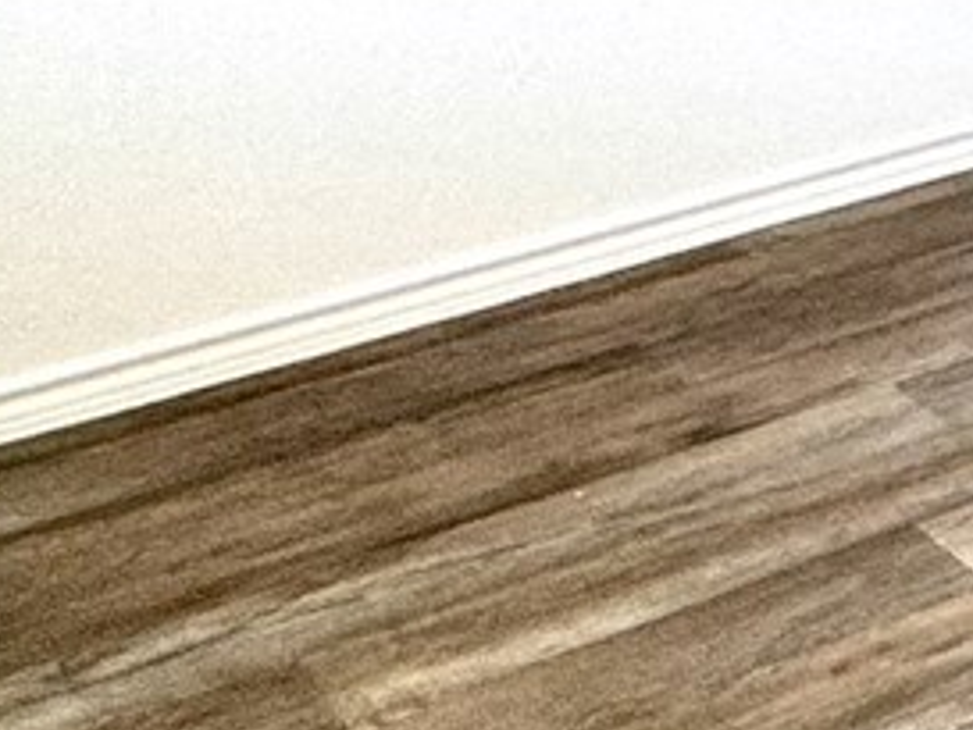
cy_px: -506
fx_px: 2953
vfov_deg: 13.0
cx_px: 2687
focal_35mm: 105
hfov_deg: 12.2
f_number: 2.2
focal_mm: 2.22
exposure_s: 1/120
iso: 100
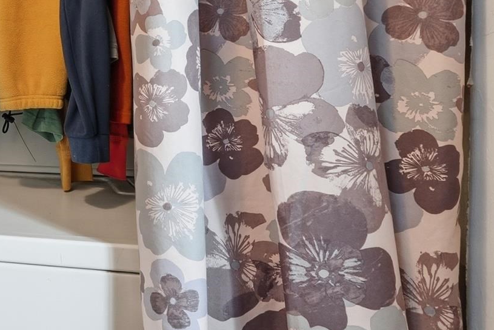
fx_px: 631
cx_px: -195
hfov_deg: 30.3
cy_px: 55
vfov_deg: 28.5
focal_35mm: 46
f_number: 10
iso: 250
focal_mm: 10
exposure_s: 1/15
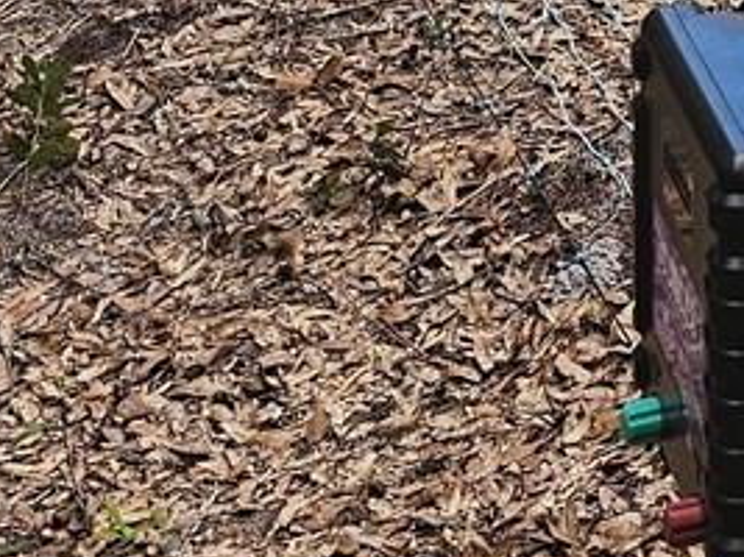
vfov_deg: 9.5
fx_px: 2965
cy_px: -805
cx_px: 1129
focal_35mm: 138
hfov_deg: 13.4
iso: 16
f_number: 1.7
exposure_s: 1/120
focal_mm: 6.3
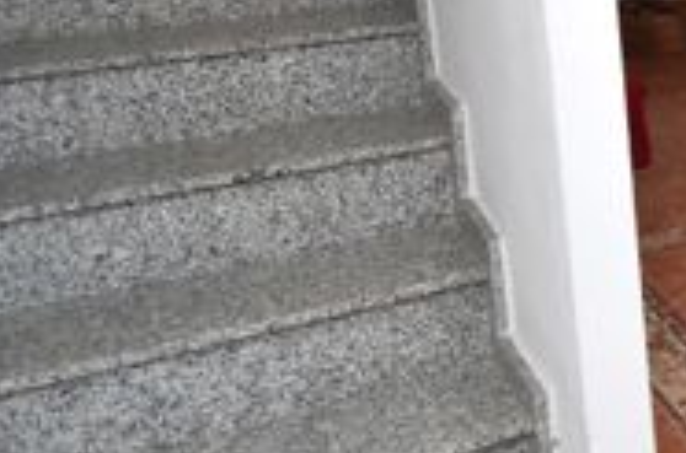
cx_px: 1256
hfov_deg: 21.5
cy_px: -28
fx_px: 1083
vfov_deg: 22.5
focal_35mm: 57
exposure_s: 1/125
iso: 900
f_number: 4.5
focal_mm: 10
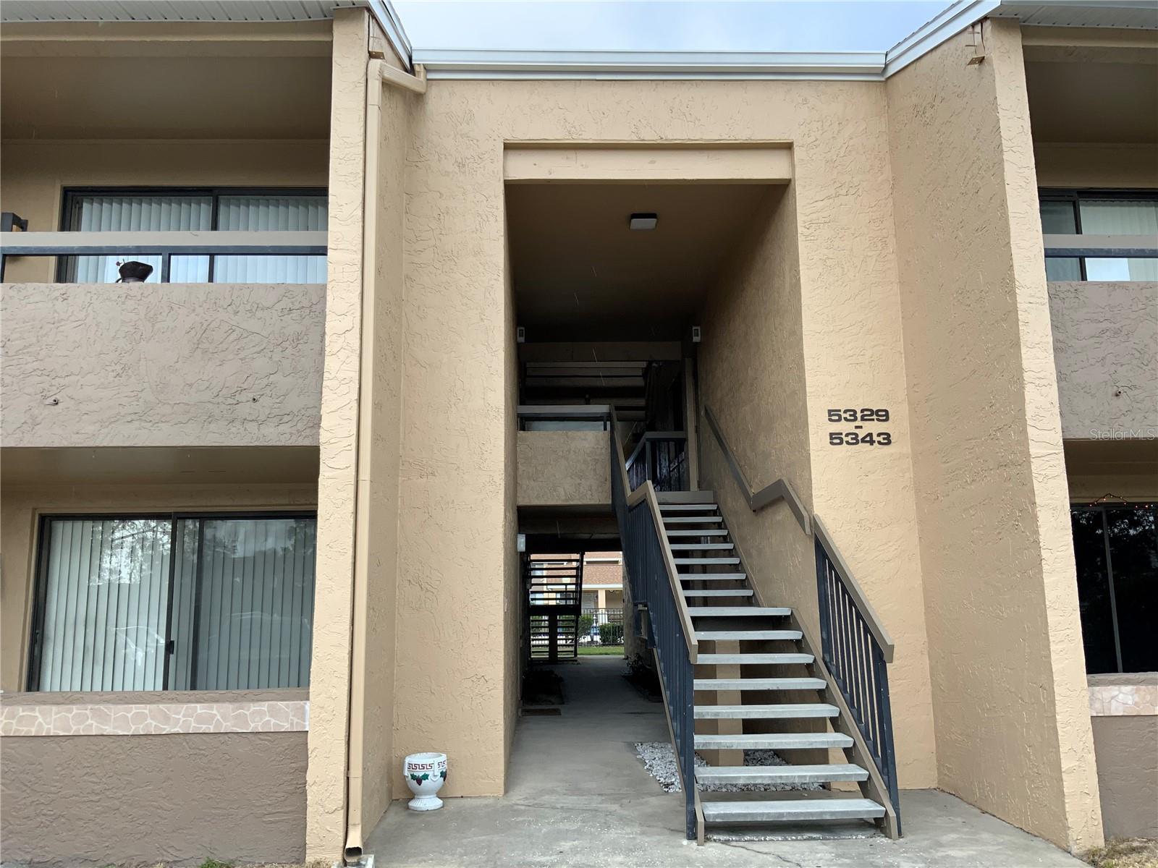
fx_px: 970
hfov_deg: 61.7
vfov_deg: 48.2
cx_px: 579
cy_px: 434
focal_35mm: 29
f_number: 1.8
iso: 16
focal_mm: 3
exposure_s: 1/146
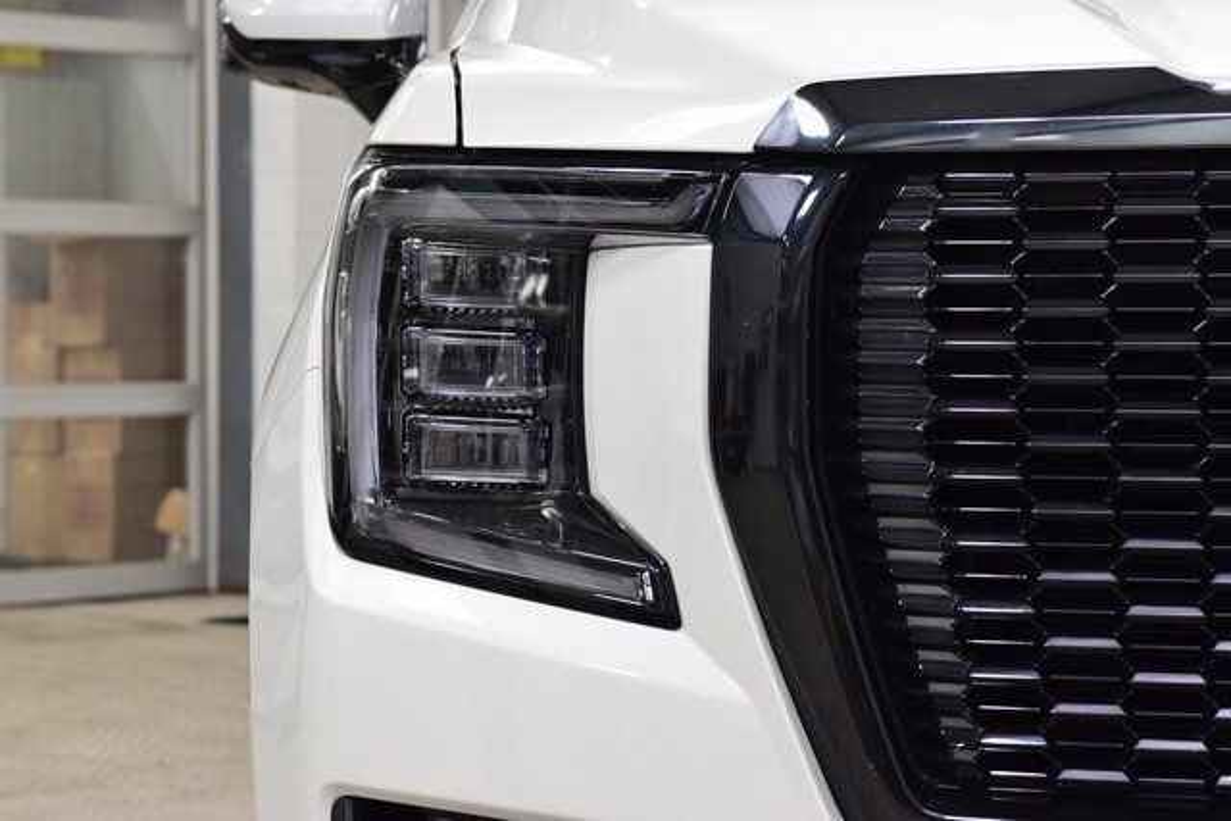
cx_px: 616
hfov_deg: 19.5
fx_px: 3591
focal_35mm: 105
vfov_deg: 13.0
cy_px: 410
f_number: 7.1
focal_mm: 70
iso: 1100
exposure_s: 1/30
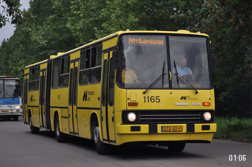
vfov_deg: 15.7
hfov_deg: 23.4
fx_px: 608
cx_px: 126
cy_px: 84
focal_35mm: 87
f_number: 5
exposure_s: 1/1000
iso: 560
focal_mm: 58
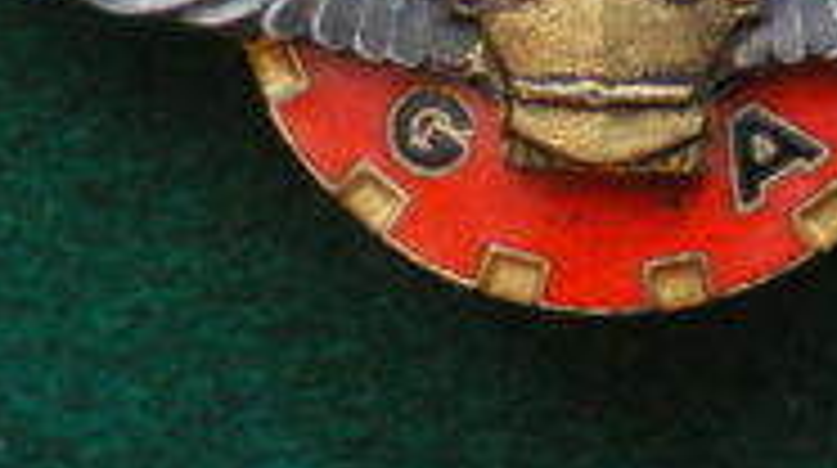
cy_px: -86
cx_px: 603
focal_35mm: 107
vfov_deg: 11.1
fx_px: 2371
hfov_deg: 19.9
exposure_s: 1/15
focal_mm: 6.3
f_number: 3.1
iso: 400
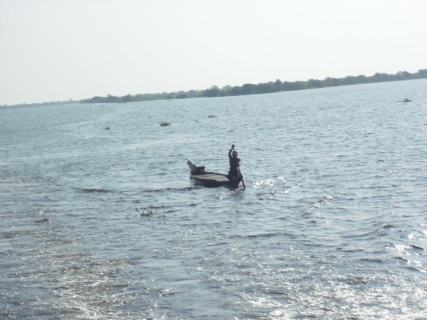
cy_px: 160
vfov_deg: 13.1
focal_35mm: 113
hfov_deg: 17.4
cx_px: 214
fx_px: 1394
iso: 100
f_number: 14.7
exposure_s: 1/160
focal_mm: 18.6
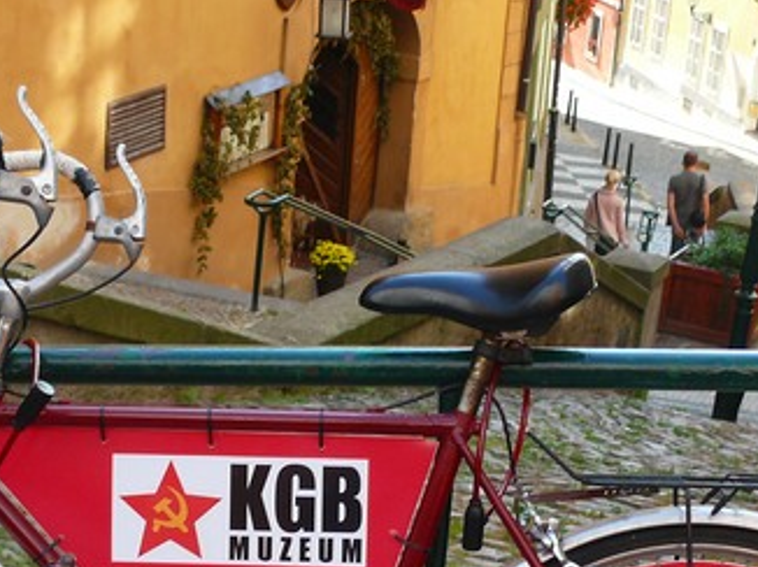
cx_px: 353
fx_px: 2013
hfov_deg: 21.3
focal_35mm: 92
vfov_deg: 15.7
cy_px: 574
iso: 160
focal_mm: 8.4
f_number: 2.8
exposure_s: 1/125
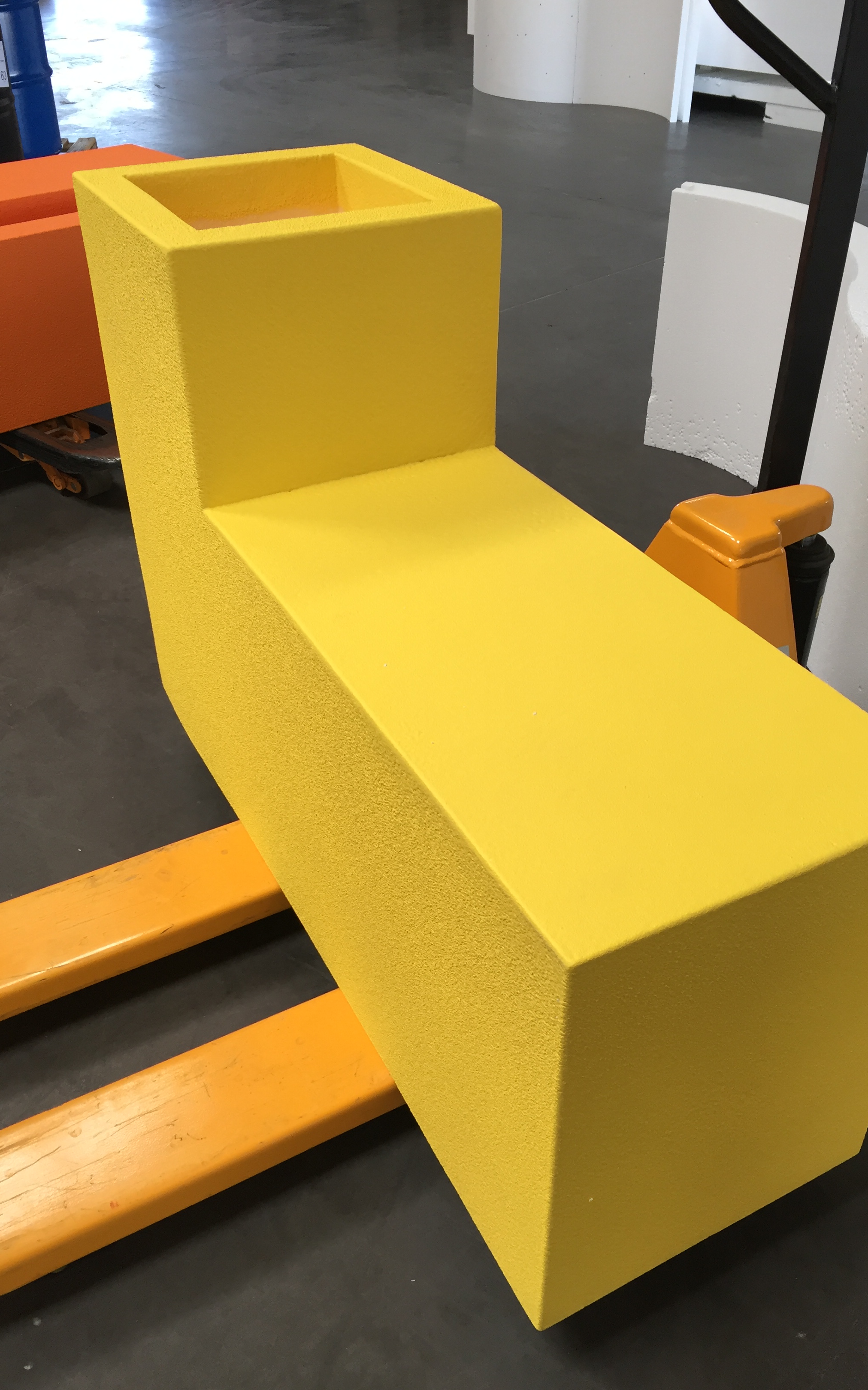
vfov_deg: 61.2
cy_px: 693
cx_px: 440
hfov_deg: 40.6
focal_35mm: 31
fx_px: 1173
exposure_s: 1/33
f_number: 2.2
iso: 32
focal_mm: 4.15
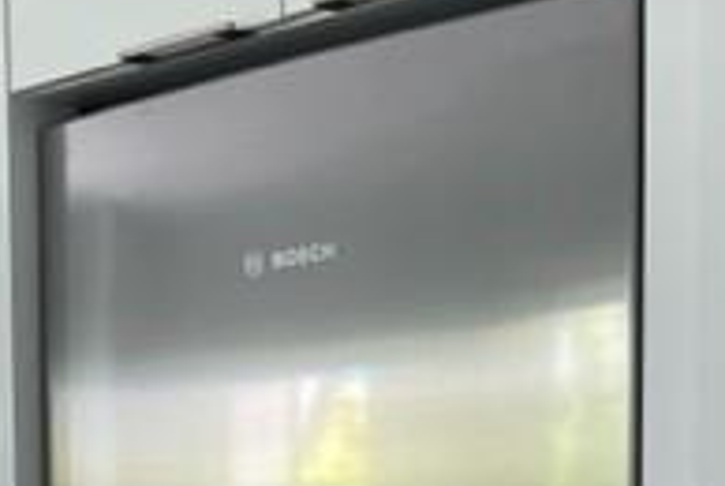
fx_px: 1795
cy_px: 722
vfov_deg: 14.4
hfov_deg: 20.6
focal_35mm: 89
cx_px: -243
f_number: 1.6
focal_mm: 4.2
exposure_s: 1/120
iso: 100
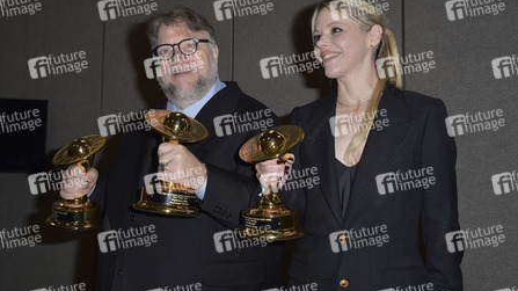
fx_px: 522
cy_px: 152
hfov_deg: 52.8
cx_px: 258
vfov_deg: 31.1
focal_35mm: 38
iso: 400
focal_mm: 36
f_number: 6.3
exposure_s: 1/250
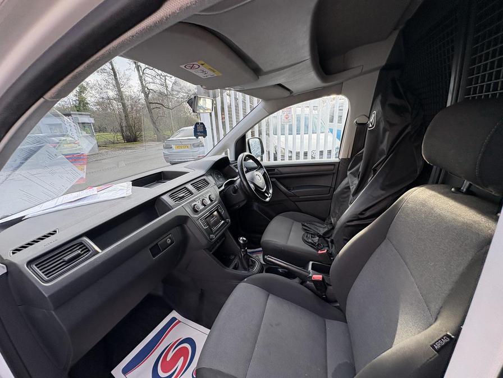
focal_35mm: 14
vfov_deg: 85.7
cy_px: 189
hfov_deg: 102.1
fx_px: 203
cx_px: 252
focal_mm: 2.22
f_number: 2.2
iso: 64
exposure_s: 1/136
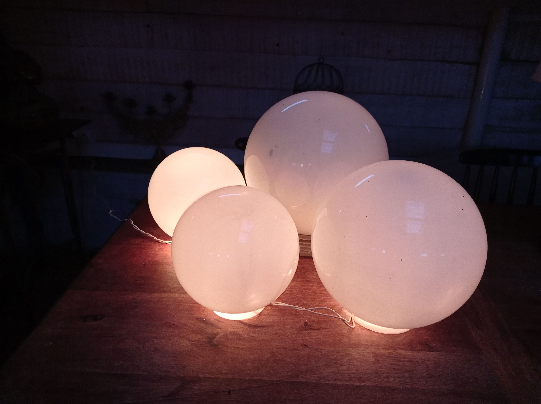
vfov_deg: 49.7
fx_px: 437
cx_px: 270
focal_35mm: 28
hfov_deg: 63.5
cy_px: 202
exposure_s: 1/33.3
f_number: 1.79
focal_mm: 4.74
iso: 406
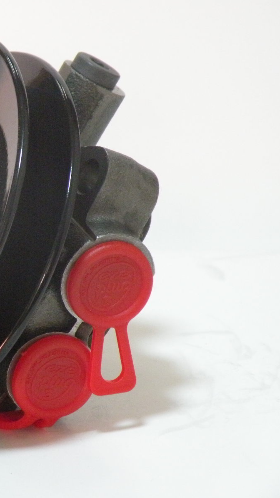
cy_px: 249
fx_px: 3274
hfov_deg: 4.9
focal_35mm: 248
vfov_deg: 8.7
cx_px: -41
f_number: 4.5
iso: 400
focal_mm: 30.1
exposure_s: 1/8.9
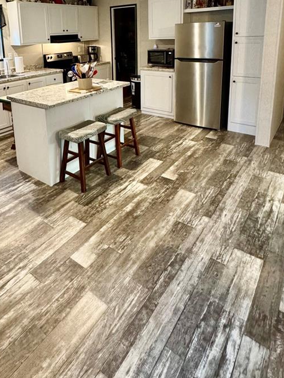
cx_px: 103
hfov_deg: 54.1
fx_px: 273
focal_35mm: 25
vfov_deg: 64.4
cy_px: 86
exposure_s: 1/60
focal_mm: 2.22
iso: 800
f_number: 2.2
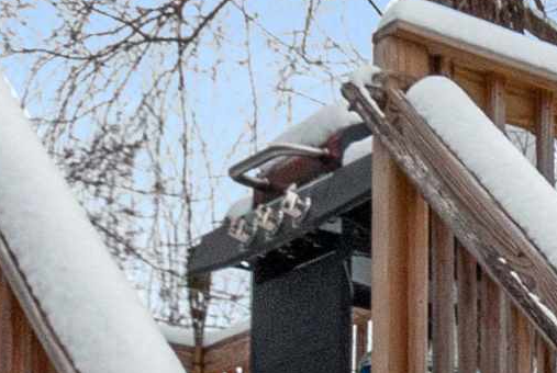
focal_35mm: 109
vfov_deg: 11.6
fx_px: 1689
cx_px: 1233
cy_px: 690
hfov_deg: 14.3
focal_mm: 12
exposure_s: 1/250
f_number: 10
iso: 200
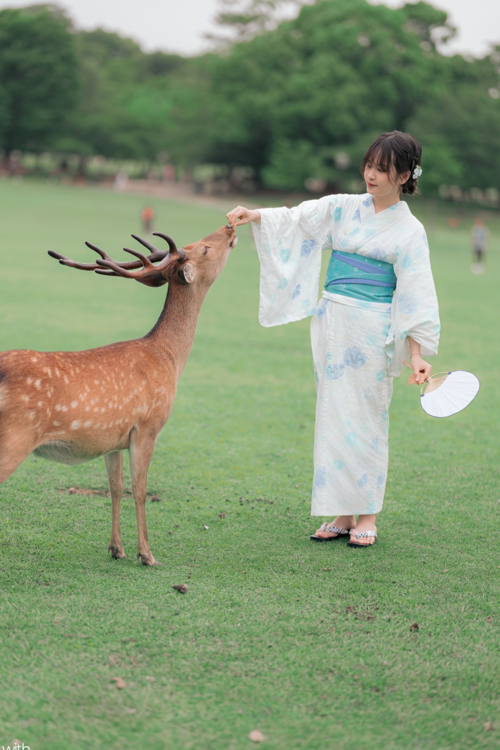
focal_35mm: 94
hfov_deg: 14.6
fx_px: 1958
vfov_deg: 21.7
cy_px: 388
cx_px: 220
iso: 200
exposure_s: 1/1800
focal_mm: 110
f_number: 2
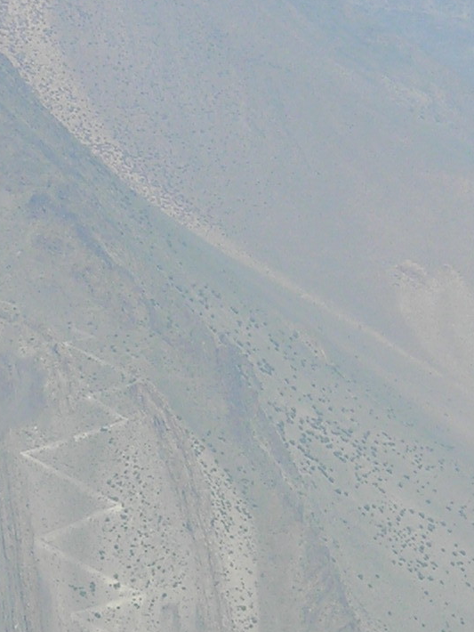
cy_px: 478
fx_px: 5127
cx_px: 93
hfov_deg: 5.3
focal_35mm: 281
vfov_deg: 7.0
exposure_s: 1/364
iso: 50
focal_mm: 12.7
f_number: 4.2
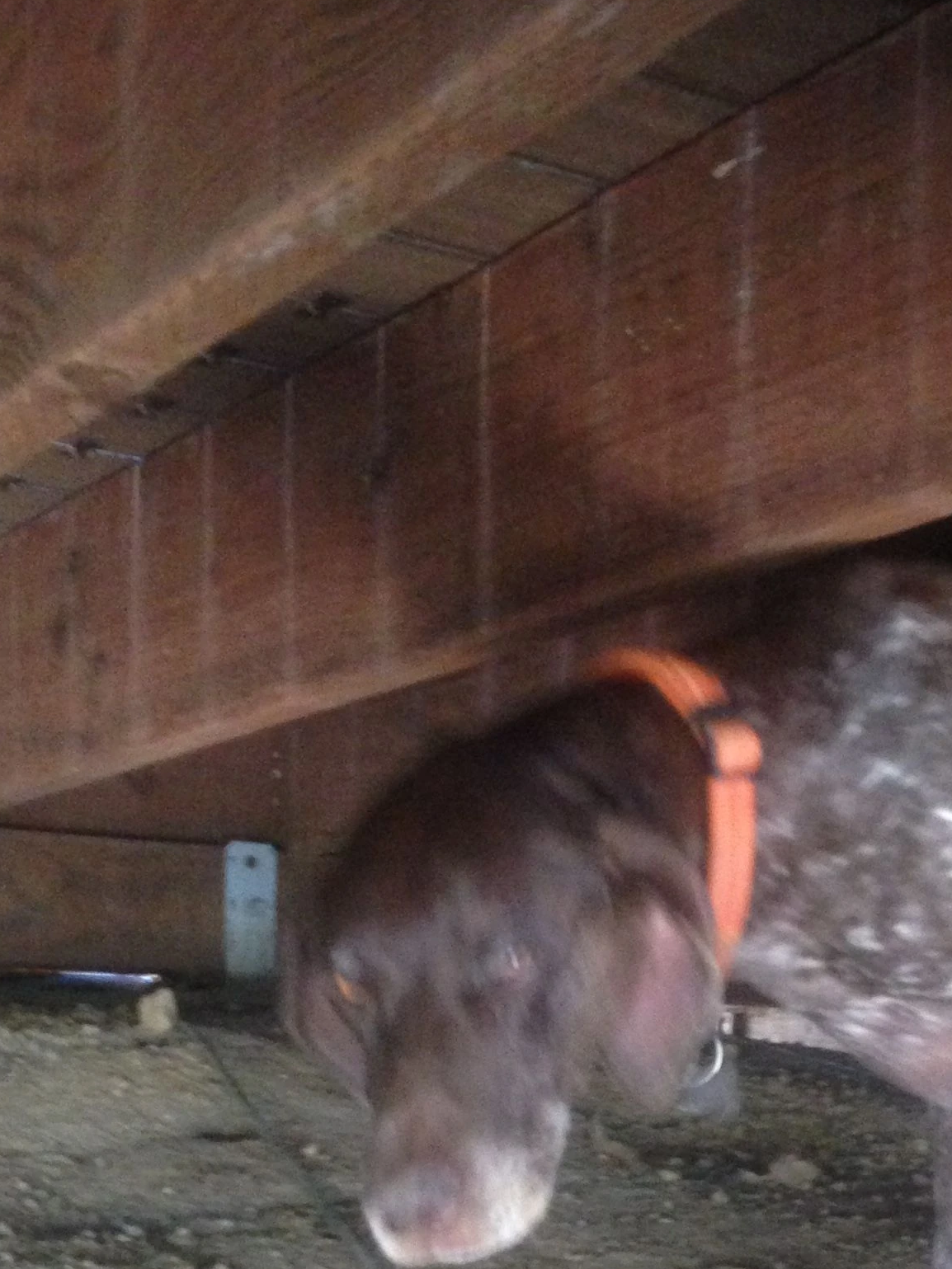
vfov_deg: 26.7
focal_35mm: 70
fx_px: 2567
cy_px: 1188
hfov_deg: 20.8
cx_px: 742
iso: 320
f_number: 2.4
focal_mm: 4.12
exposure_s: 1/15
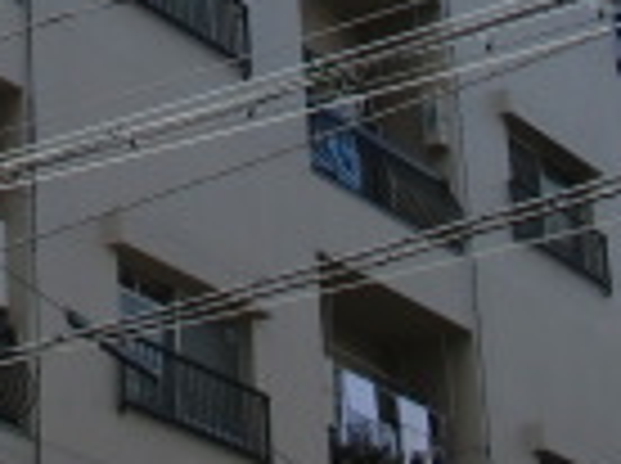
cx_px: -63
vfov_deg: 8.5
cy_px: -387
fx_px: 2991
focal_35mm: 167
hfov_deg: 11.7
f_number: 2.8
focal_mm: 6.3
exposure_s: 1/1000
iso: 64
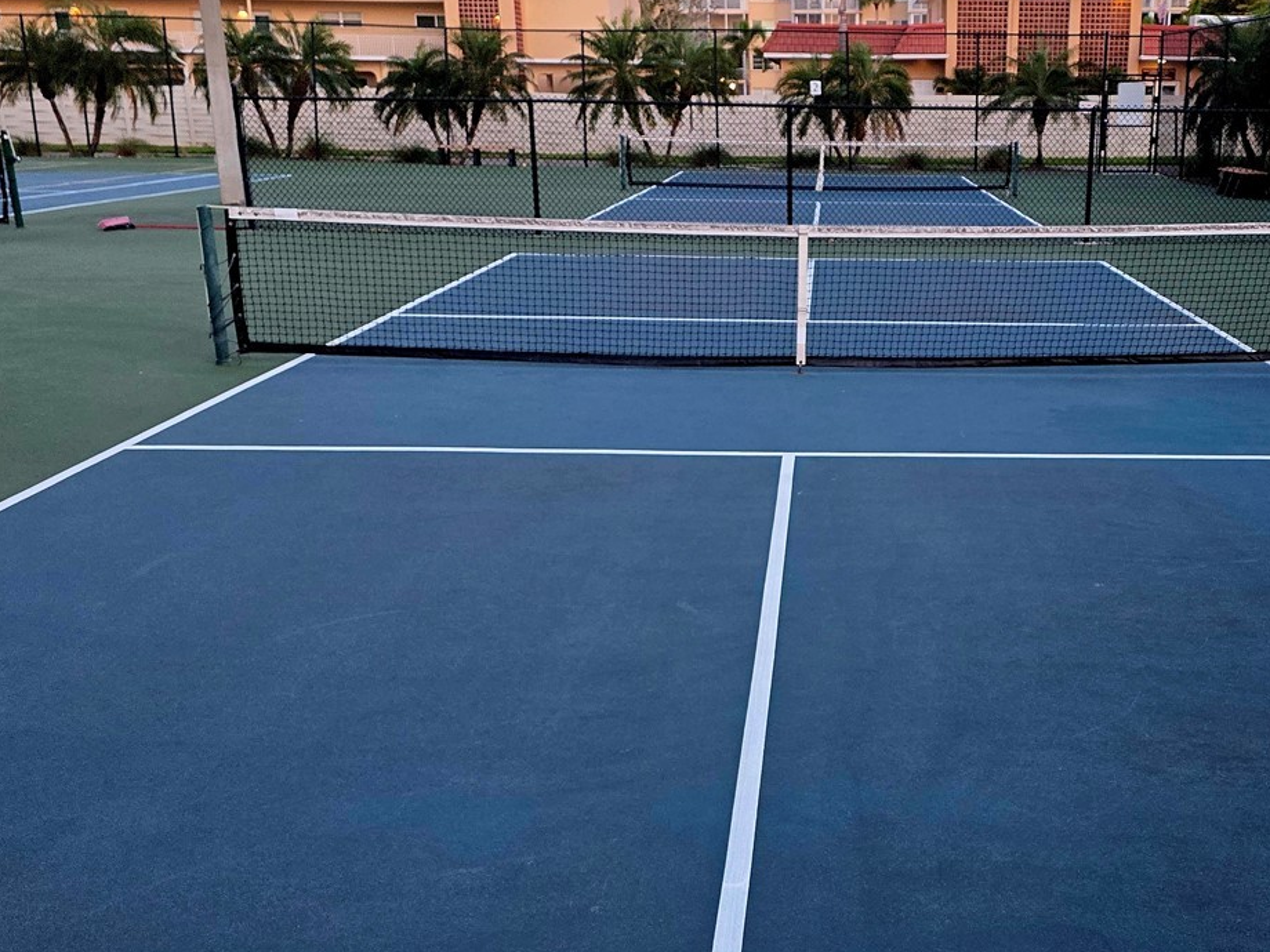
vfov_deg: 35.9
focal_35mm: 40
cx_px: 878
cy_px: 548
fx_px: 1468
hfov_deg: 45.8
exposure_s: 1/182
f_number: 1.7
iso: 250
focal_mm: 6.3
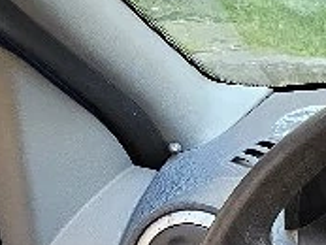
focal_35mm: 133
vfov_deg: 11.1
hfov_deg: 10.8
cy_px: 179
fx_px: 1253
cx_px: 938
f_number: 1.8
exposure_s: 1/101
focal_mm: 5.4
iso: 160
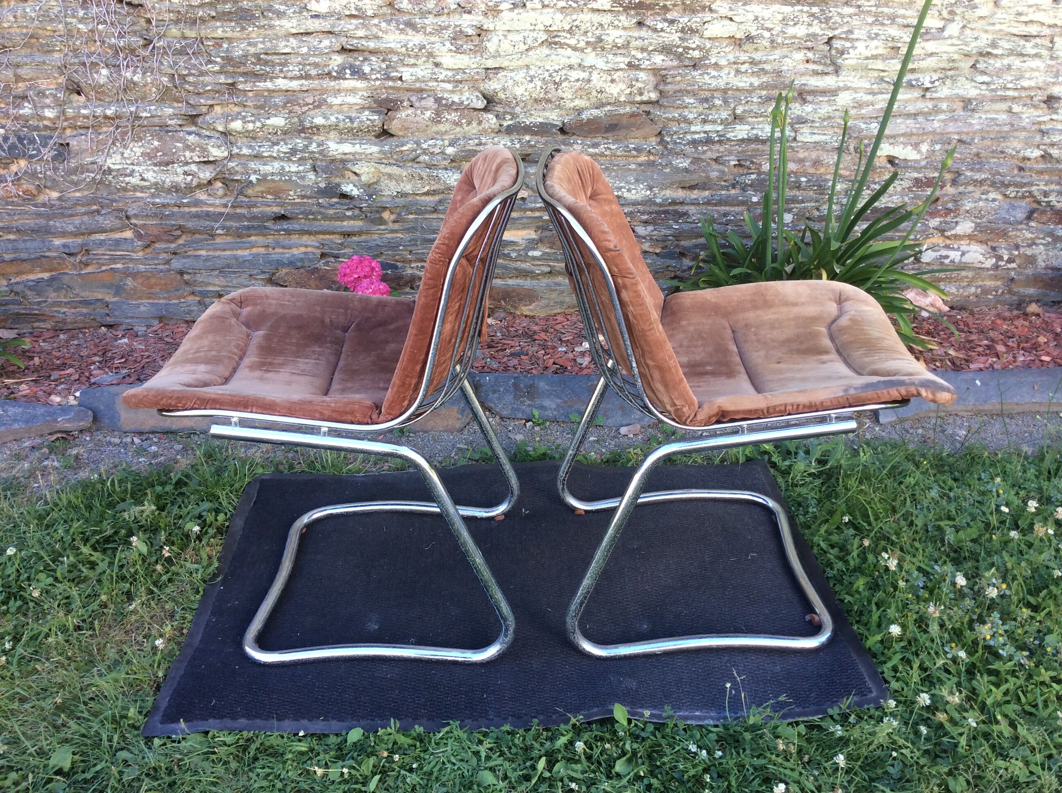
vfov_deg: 44.1
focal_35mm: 32
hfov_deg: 56.9
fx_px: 980
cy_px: 396
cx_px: 531
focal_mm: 3.3
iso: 32
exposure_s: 1/108
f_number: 2.4
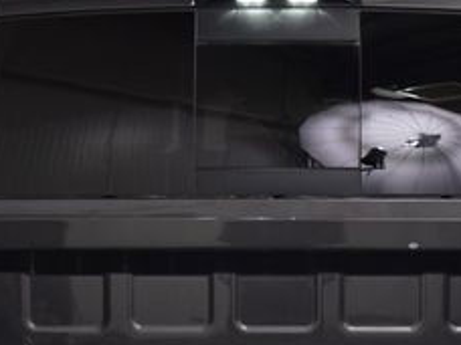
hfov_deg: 20.2
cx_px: 279
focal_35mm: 97
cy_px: 380
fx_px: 1292
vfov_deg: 14.9
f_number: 6.3
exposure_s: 1/15
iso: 720
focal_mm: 24
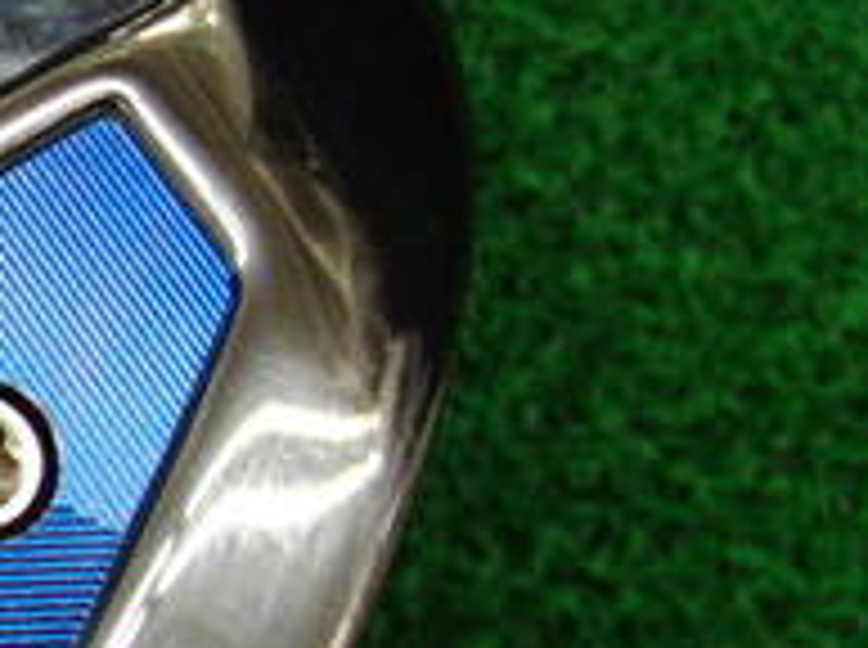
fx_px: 3078
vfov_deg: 12.0
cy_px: 387
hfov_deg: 14.9
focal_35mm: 123
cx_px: -436
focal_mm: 6.42
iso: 400
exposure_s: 1/80
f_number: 3.6
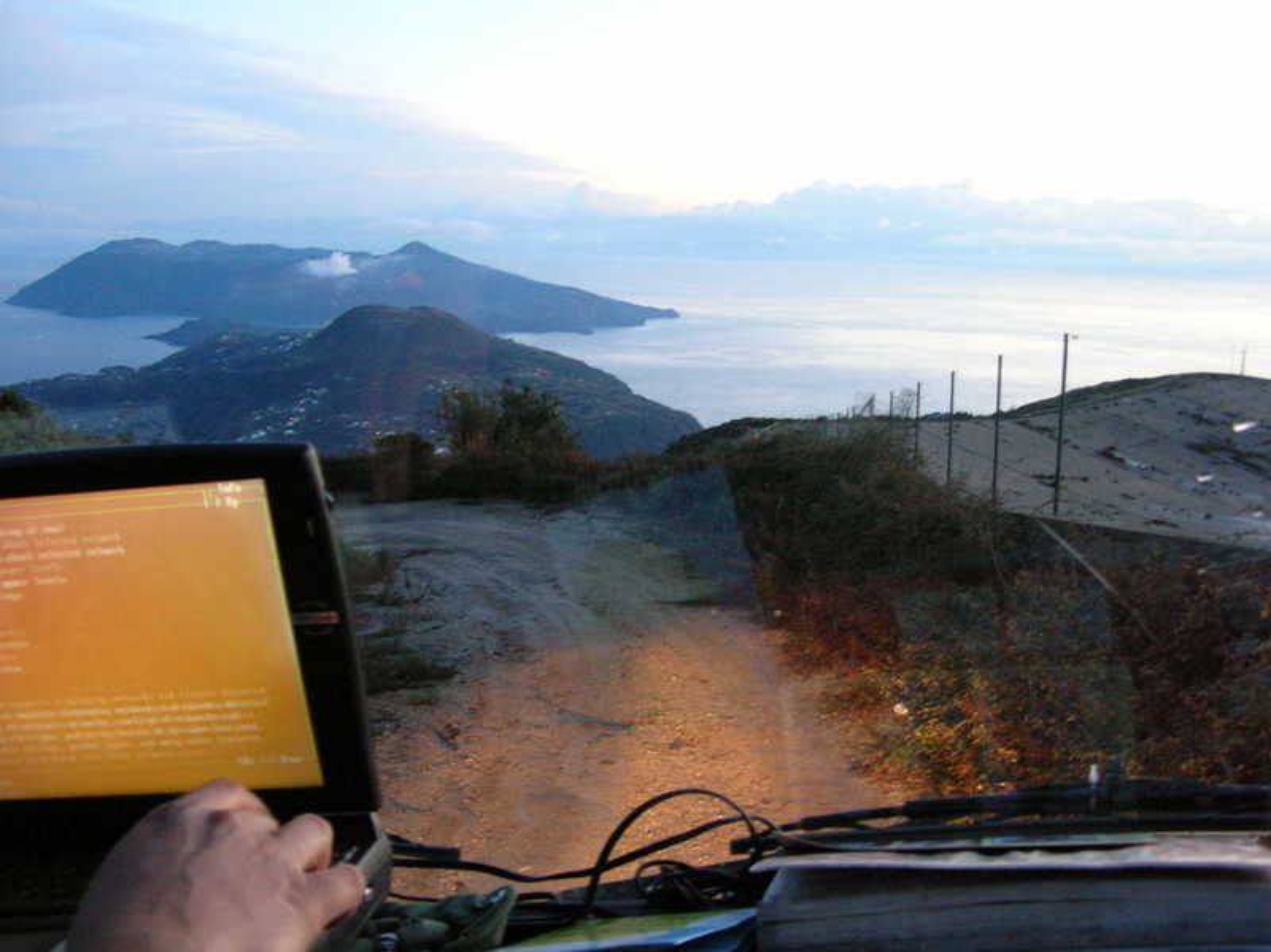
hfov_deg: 51.4
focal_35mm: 36
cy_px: 476
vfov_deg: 39.6
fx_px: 1321
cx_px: 636
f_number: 2.7
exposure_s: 1/3.7
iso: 181
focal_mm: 6
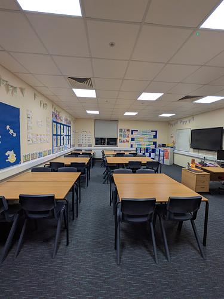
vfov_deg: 102.1
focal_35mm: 14
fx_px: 121
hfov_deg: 85.7
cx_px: 112
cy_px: 150
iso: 101
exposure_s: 1/100
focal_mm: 1.83
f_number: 2.2
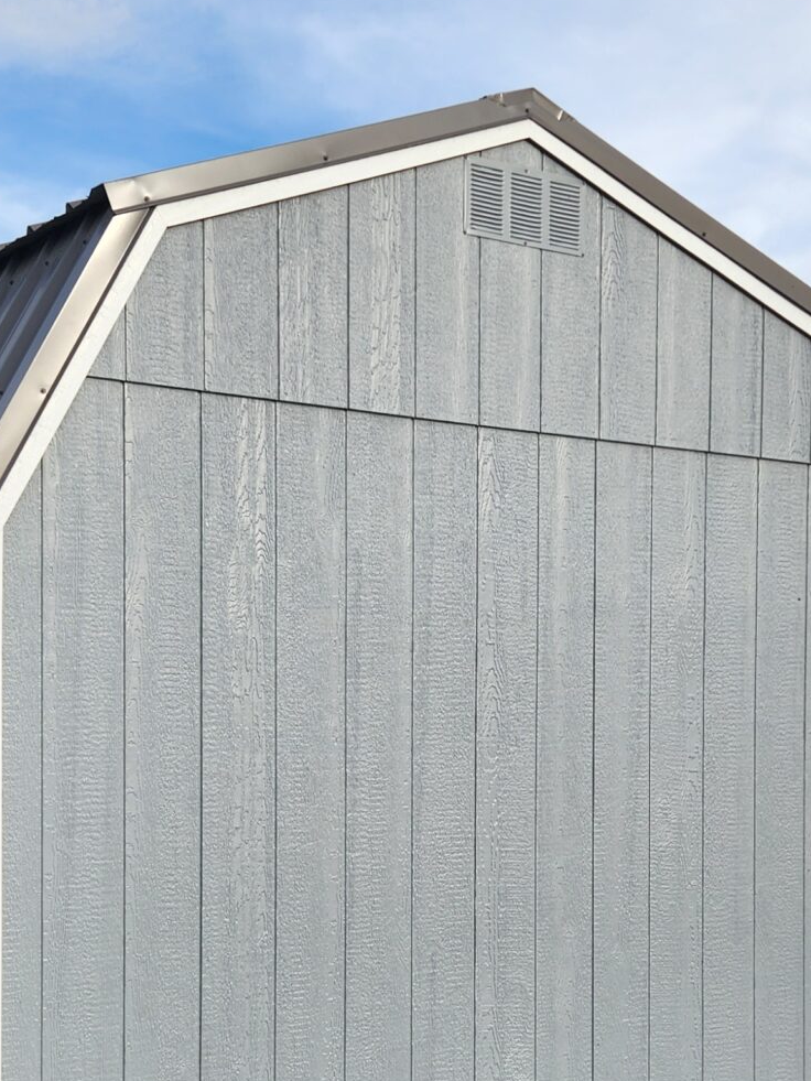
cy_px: 742
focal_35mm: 60
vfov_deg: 31.9
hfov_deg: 24.4
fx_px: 1874
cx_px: 372
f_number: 1.8
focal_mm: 5.4
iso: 20
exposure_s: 1/1055
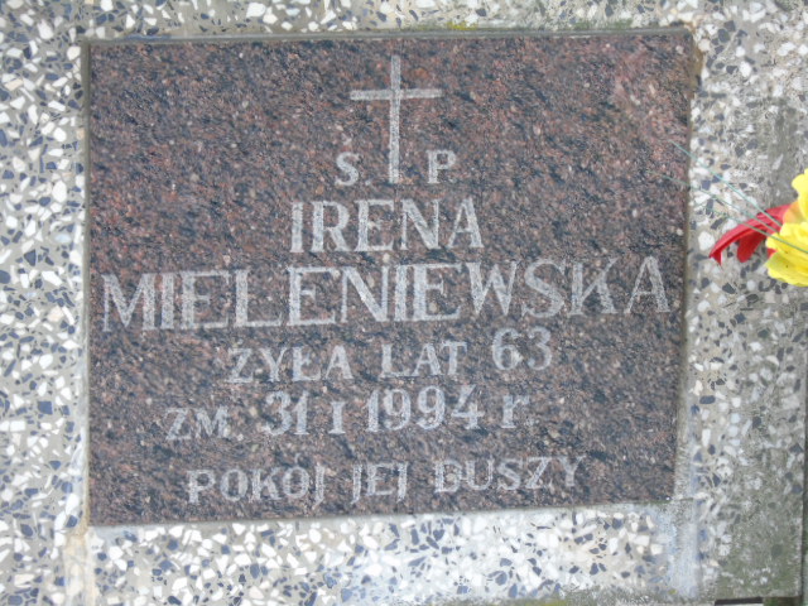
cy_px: 303
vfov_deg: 9.2
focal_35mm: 162
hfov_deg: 12.2
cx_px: 404
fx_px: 3781
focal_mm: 29
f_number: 4.9
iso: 400
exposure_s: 1/80
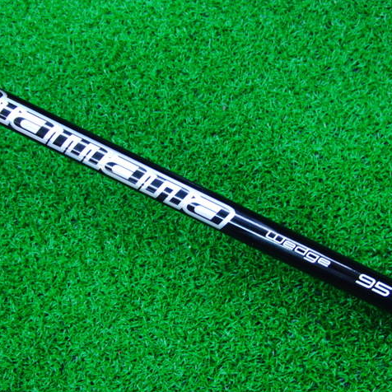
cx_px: 196
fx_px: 564
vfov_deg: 38.3
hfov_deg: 38.3
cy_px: 197
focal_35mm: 44
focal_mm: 6.42
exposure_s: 1/25
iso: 400
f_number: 3.6
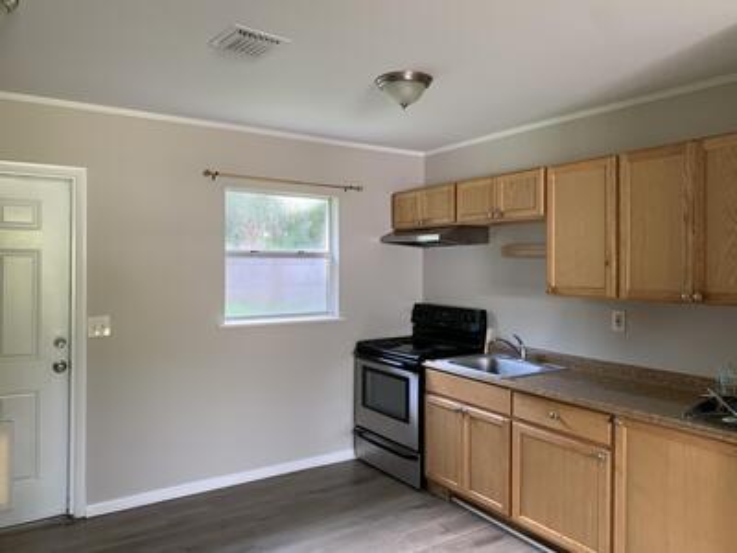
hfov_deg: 67.3
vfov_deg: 53.1
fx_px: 554
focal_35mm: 26
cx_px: 368
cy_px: 276
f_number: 1.8
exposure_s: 1/60
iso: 125
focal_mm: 4.25
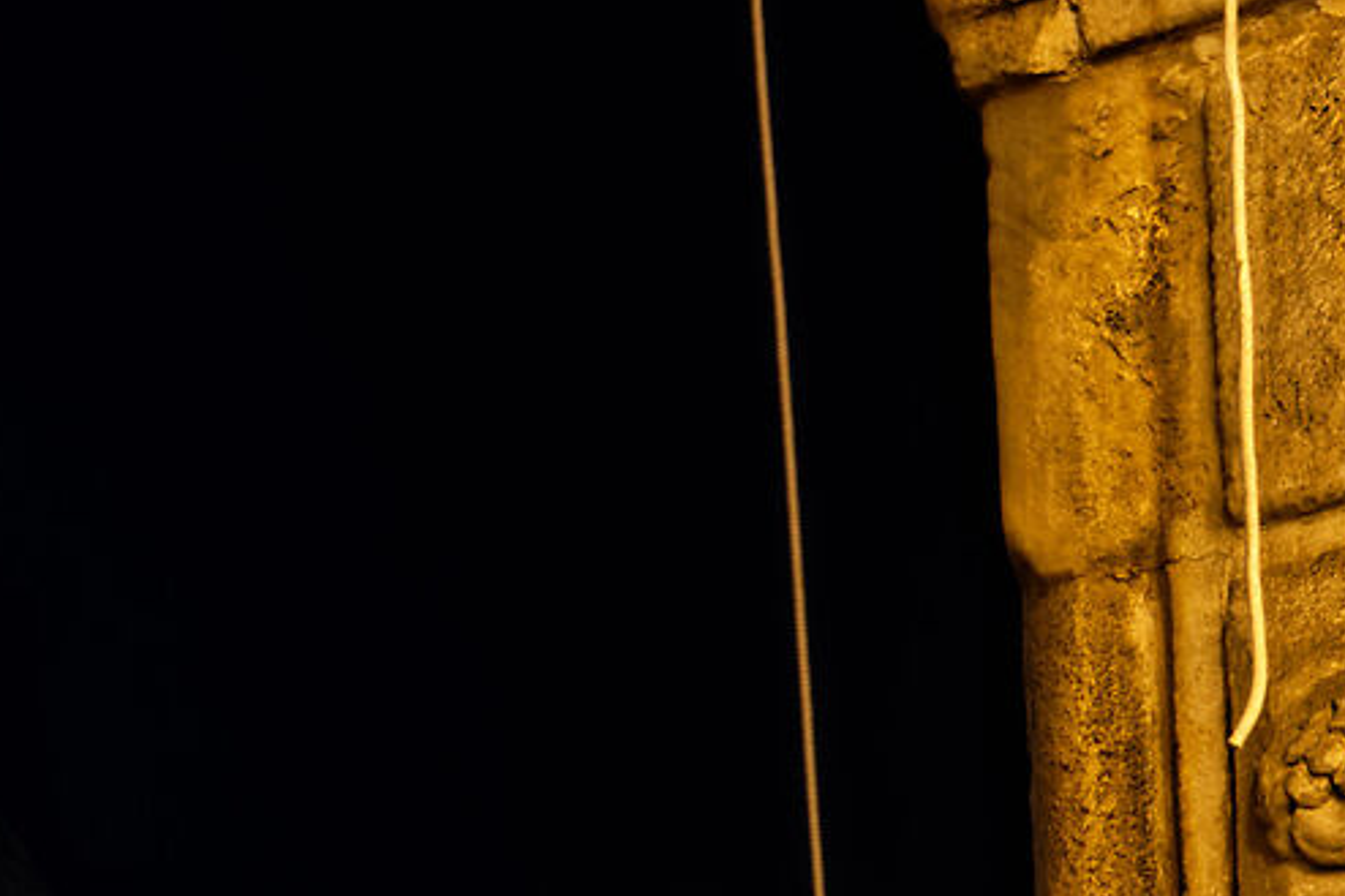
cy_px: 2033
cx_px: -672
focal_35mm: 340
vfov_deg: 4.0
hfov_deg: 6.0
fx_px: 12698
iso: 100
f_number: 16
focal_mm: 70
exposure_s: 15
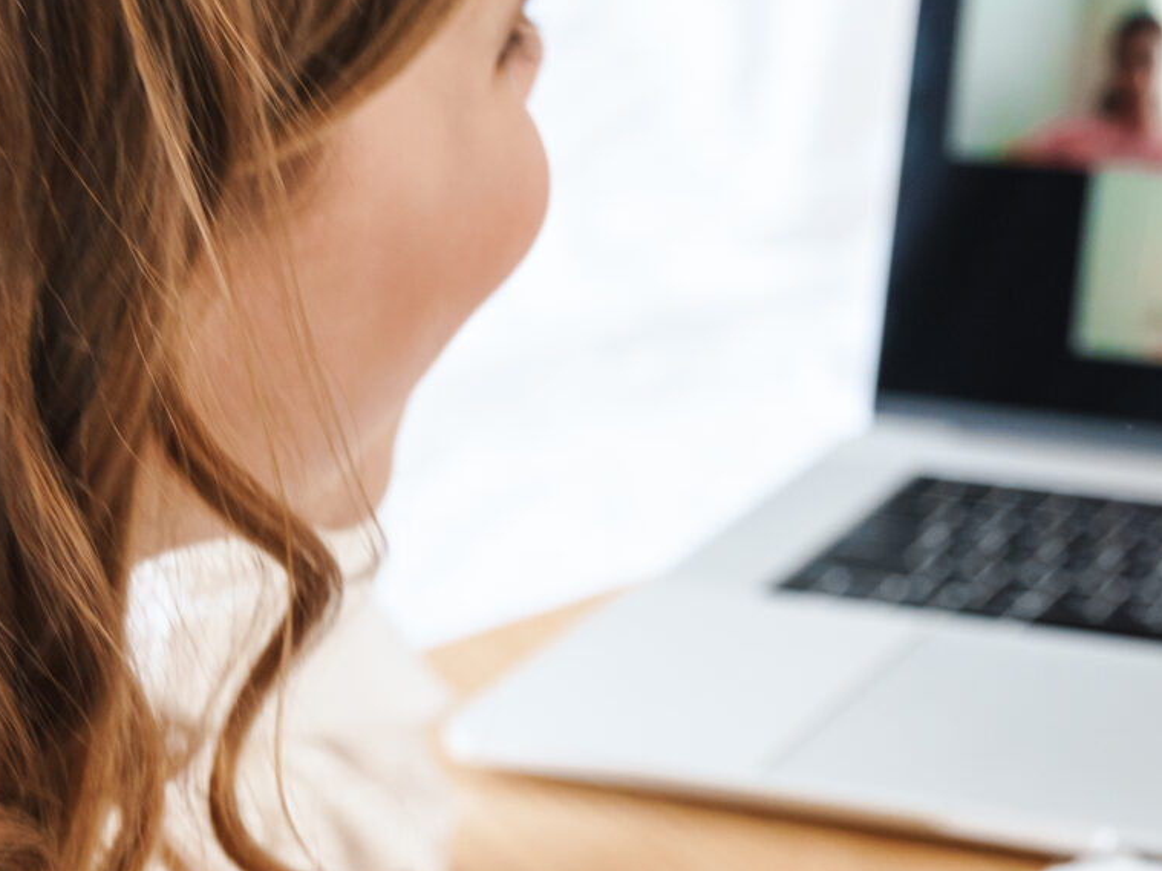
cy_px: 677
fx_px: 4028
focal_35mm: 120
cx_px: 1254
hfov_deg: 16.0
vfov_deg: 12.3
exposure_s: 1/160
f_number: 4.5
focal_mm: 37
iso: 800
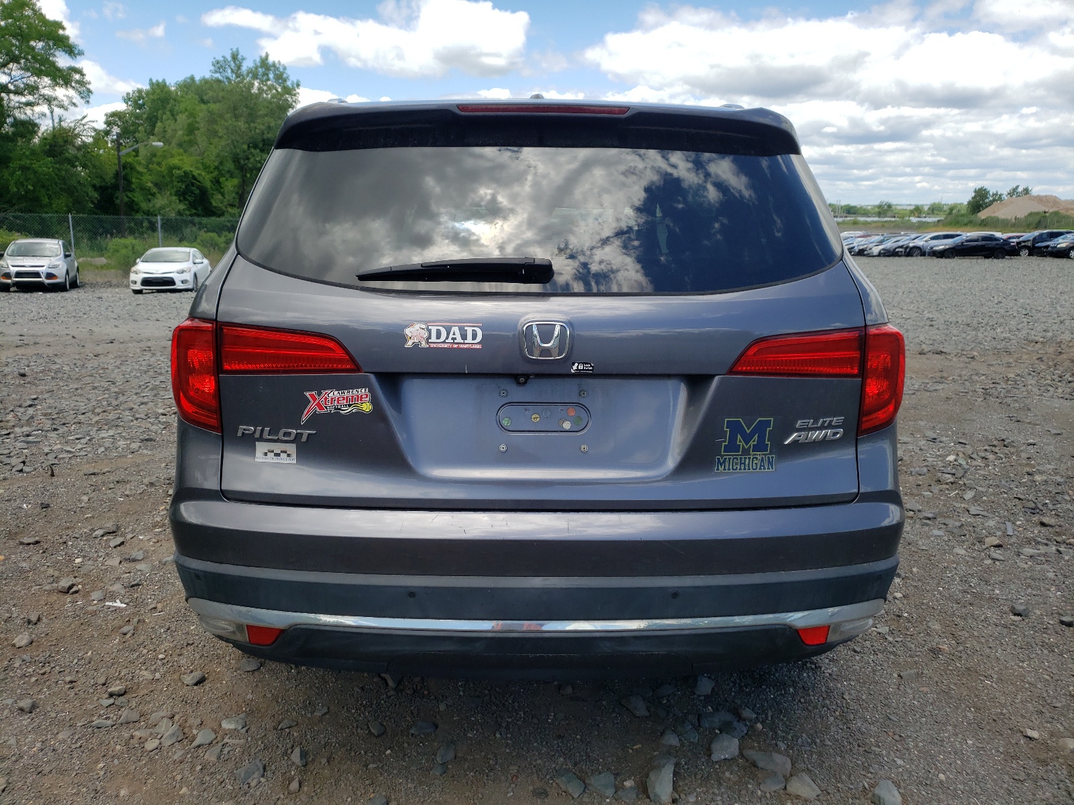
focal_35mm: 26
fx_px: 807
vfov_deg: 53.1
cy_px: 402
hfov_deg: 67.3
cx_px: 537
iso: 50
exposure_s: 1/2000
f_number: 1.5
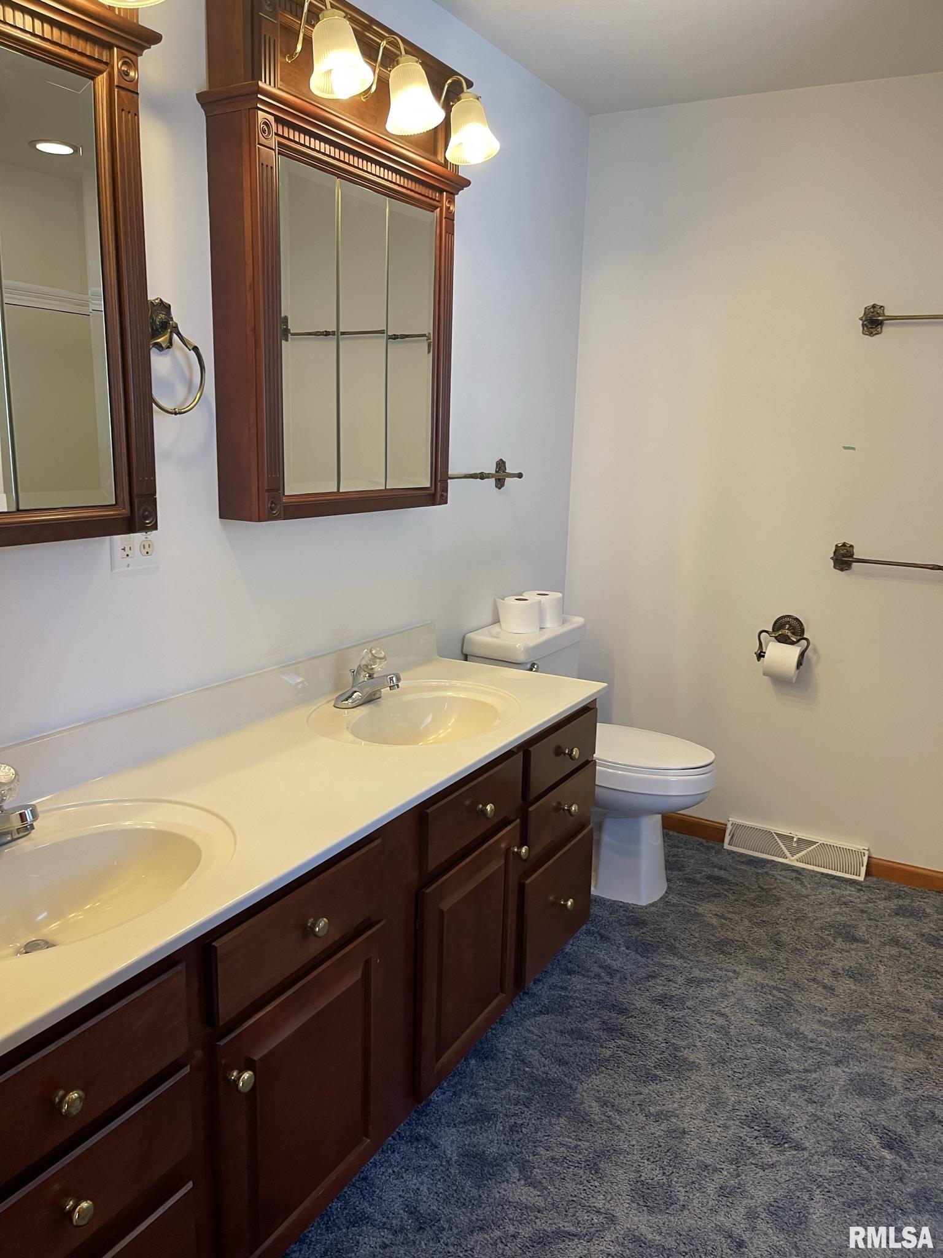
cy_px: 629
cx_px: 472
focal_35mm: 26
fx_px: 944
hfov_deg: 53.1
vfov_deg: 67.3
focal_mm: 5.1
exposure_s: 1/60
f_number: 1.6
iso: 80
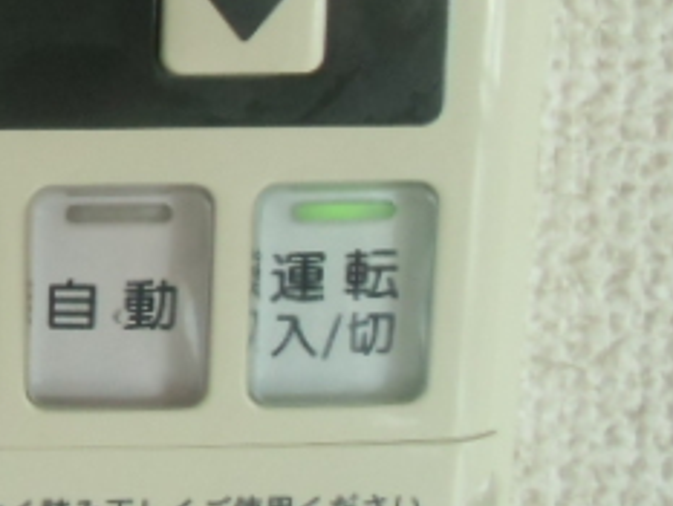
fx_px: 1284
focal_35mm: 66
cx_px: -179
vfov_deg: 22.1
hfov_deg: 25.6
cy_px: 150
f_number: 3
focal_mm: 4.24
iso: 400
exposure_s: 1/80
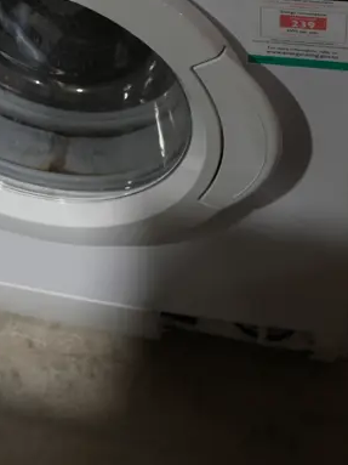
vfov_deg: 21.0
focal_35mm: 91
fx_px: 1220
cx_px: 33
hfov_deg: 16.0
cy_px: 27
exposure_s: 1/60
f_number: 4
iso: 200
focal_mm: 17
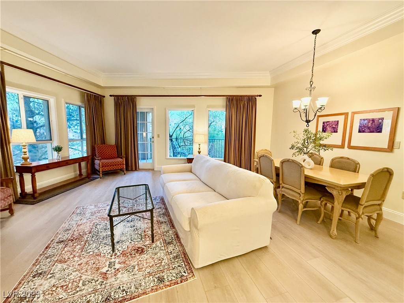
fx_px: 163
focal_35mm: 14
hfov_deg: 102.1
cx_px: 202
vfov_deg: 85.7
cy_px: 152
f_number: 2.2
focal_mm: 2.22
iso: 320
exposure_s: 1/60
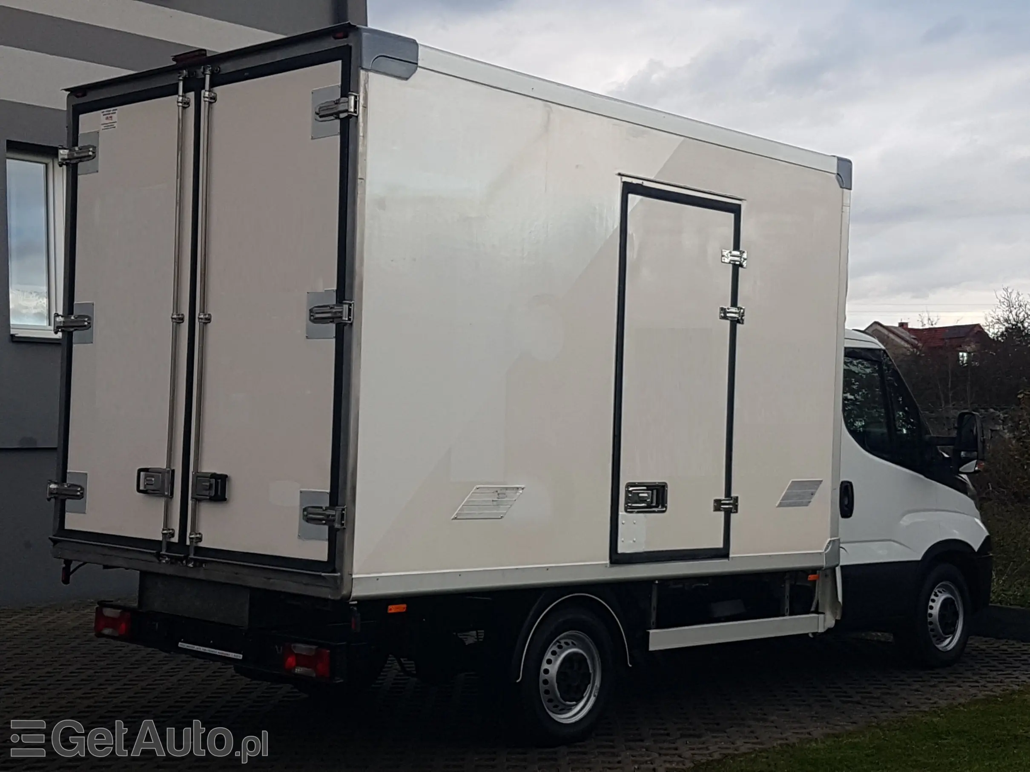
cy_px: 386
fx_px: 774
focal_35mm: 26
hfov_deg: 67.3
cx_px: 515
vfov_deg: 53.1
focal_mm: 4.2
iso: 40
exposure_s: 1/124
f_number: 1.7
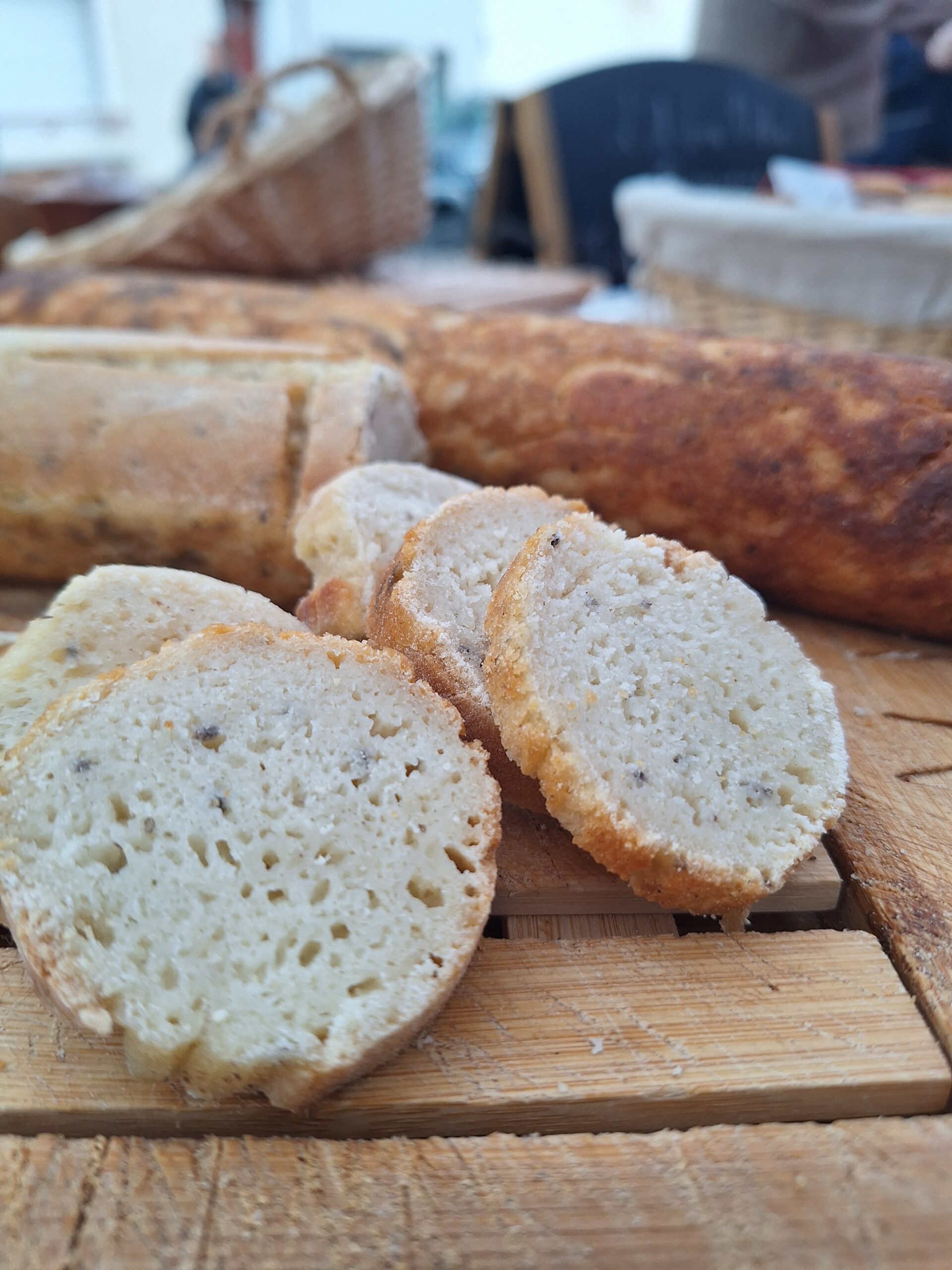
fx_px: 843
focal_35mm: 23
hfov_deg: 58.9
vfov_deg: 73.9
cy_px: 635
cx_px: 476
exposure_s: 1/100
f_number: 1.8
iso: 64
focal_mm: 5.54
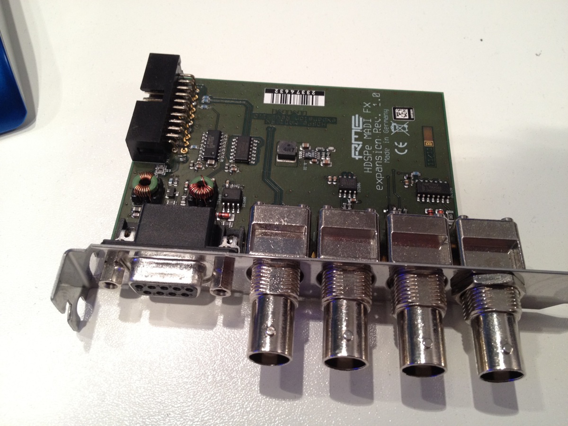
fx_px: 574
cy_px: 213
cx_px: 284
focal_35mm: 35
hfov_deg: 52.6
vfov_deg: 40.7
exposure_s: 1/20
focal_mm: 4.28
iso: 125
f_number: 2.4
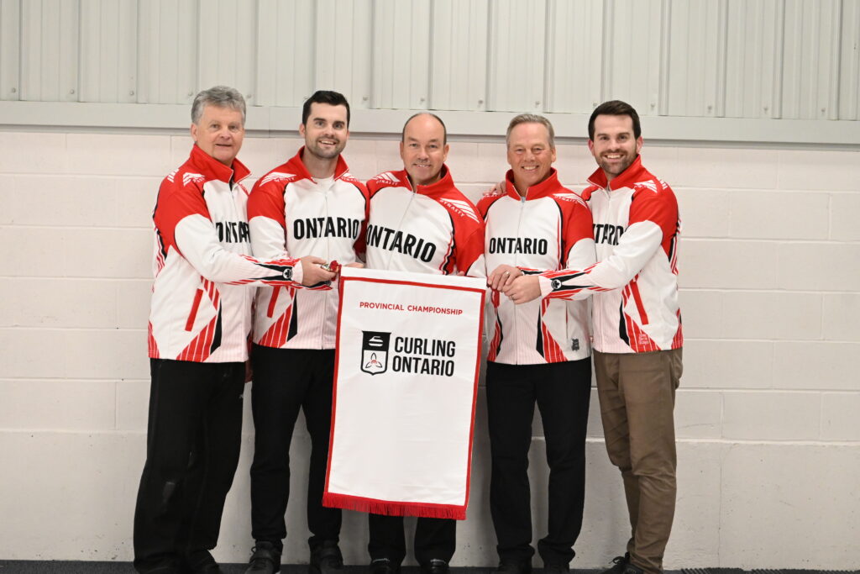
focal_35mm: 68
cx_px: 430
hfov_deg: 29.9
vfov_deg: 20.2
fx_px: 1613
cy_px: 287
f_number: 6.3
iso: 4000
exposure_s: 1/125
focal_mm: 45
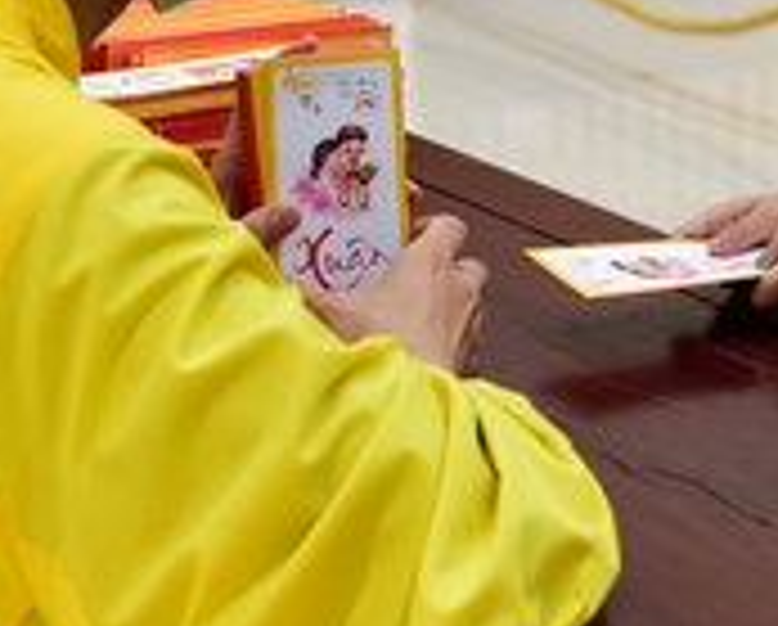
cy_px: 72
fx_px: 4221
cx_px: 881
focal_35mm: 183
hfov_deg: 10.4
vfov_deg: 8.4
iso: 1000
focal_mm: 52
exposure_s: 1/60
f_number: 4.5
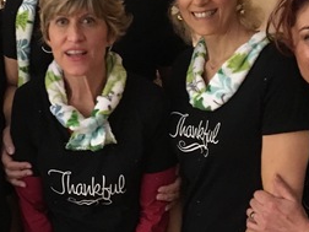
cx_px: 97
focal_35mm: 83
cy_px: 58
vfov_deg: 17.7
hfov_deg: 23.4
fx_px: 741
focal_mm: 4.15
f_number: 2.2
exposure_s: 1/15
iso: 500
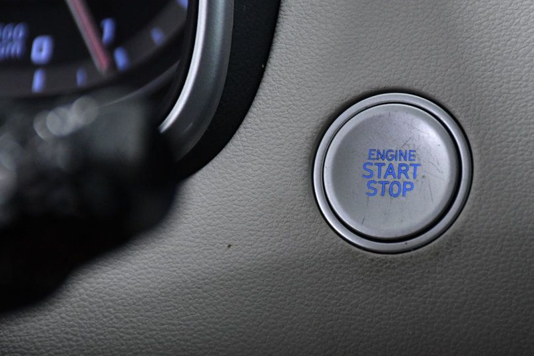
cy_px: 141
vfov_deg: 5.1
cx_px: 340
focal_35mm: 268
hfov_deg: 7.7
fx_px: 3973
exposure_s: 1/160
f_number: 5.6
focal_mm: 140
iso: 2500
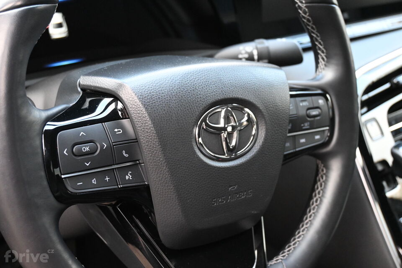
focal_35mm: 51
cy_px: 134
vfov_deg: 26.5
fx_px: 569
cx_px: 201
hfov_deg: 38.9
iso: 3200
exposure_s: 1/100
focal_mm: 34
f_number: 5
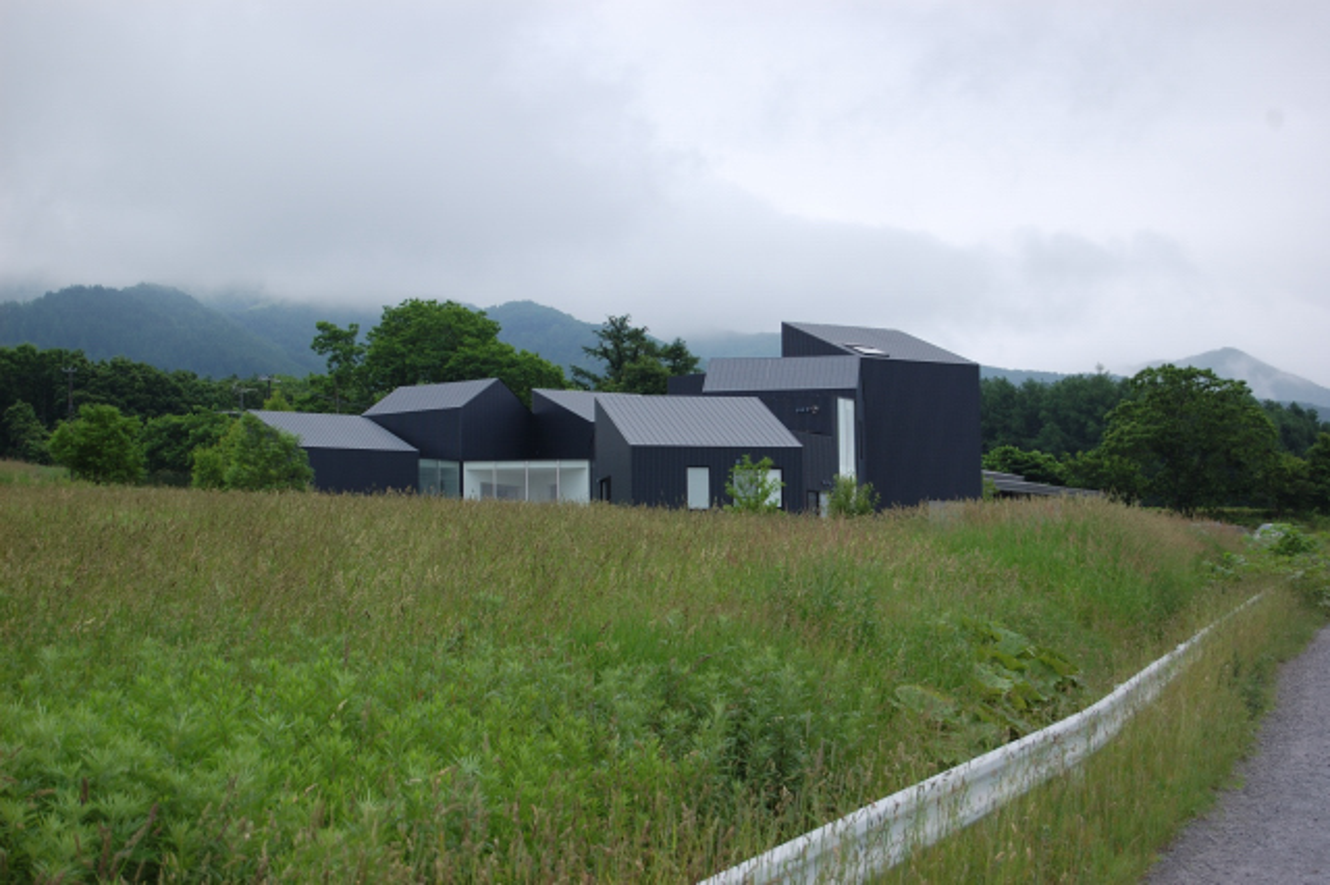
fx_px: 3046
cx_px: 665
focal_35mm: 82
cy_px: 442
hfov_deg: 24.6
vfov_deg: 16.5
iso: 200
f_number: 5.6
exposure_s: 1/200
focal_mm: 55
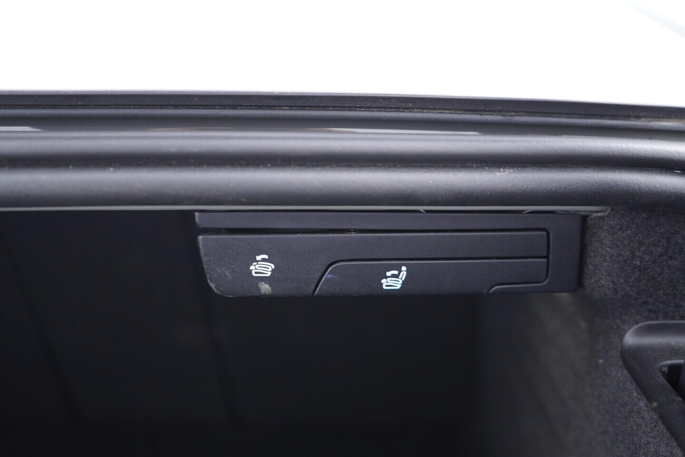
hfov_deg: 53.1
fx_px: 685
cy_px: 228
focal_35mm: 36
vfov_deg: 36.9
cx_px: 342
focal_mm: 24
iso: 500
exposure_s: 1/40
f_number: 2.8
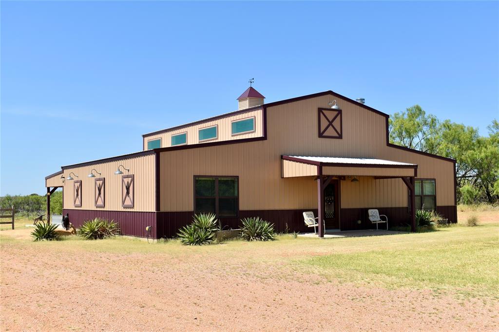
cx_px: 250
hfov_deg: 45.0
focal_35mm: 44
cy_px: 166
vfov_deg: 30.8
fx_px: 603
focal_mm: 29
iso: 100
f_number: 8
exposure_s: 1/250
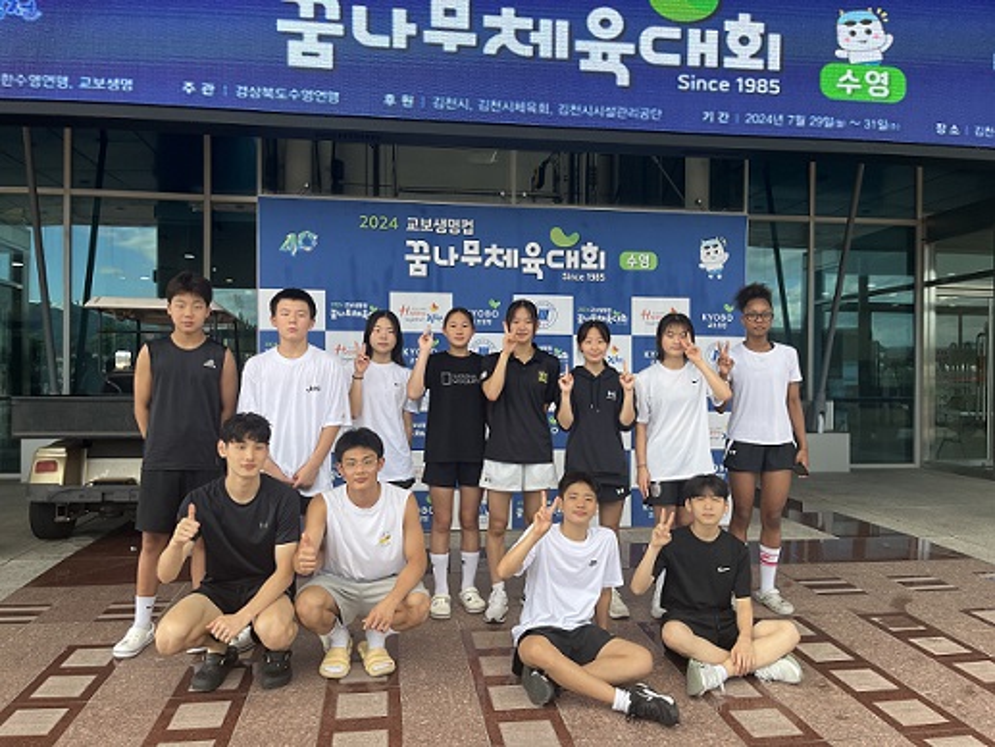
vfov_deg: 53.1
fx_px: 748
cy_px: 374
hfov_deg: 67.3
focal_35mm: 26
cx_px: 498
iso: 50
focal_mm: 5.1
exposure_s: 1/592
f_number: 1.6
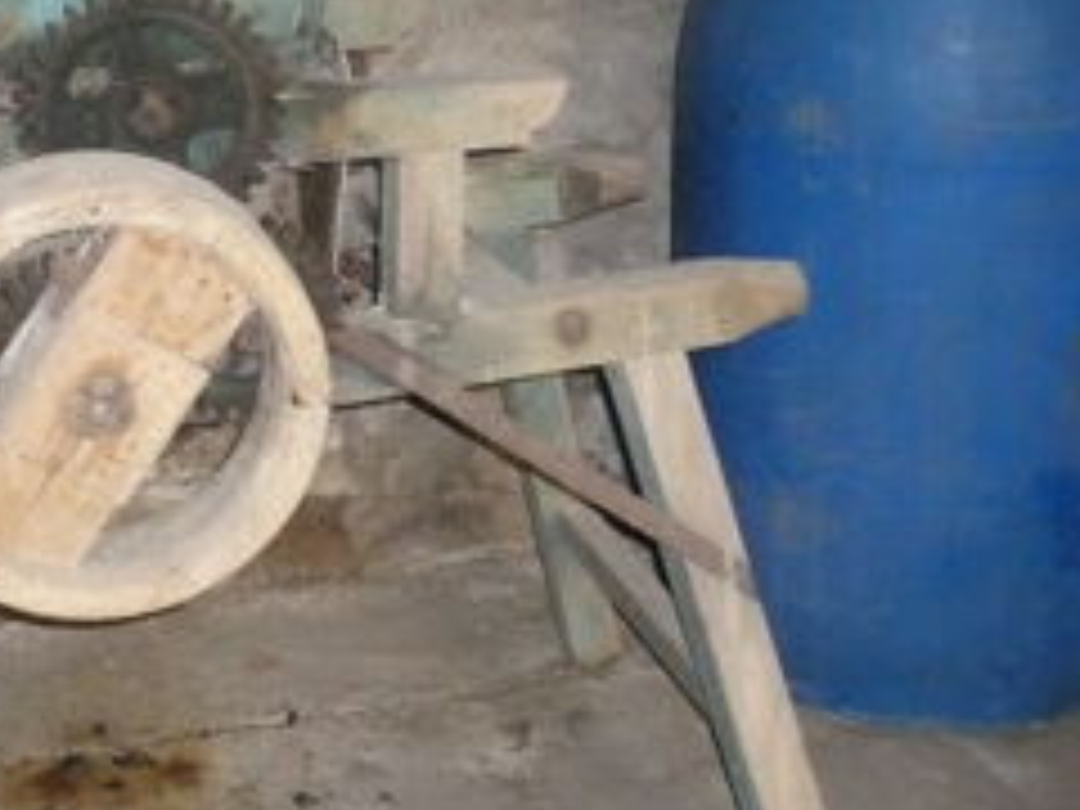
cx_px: 76
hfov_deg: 26.7
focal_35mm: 70
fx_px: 2184
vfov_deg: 20.9
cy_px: 261
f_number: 2.8
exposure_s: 1/30
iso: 400
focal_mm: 5.8
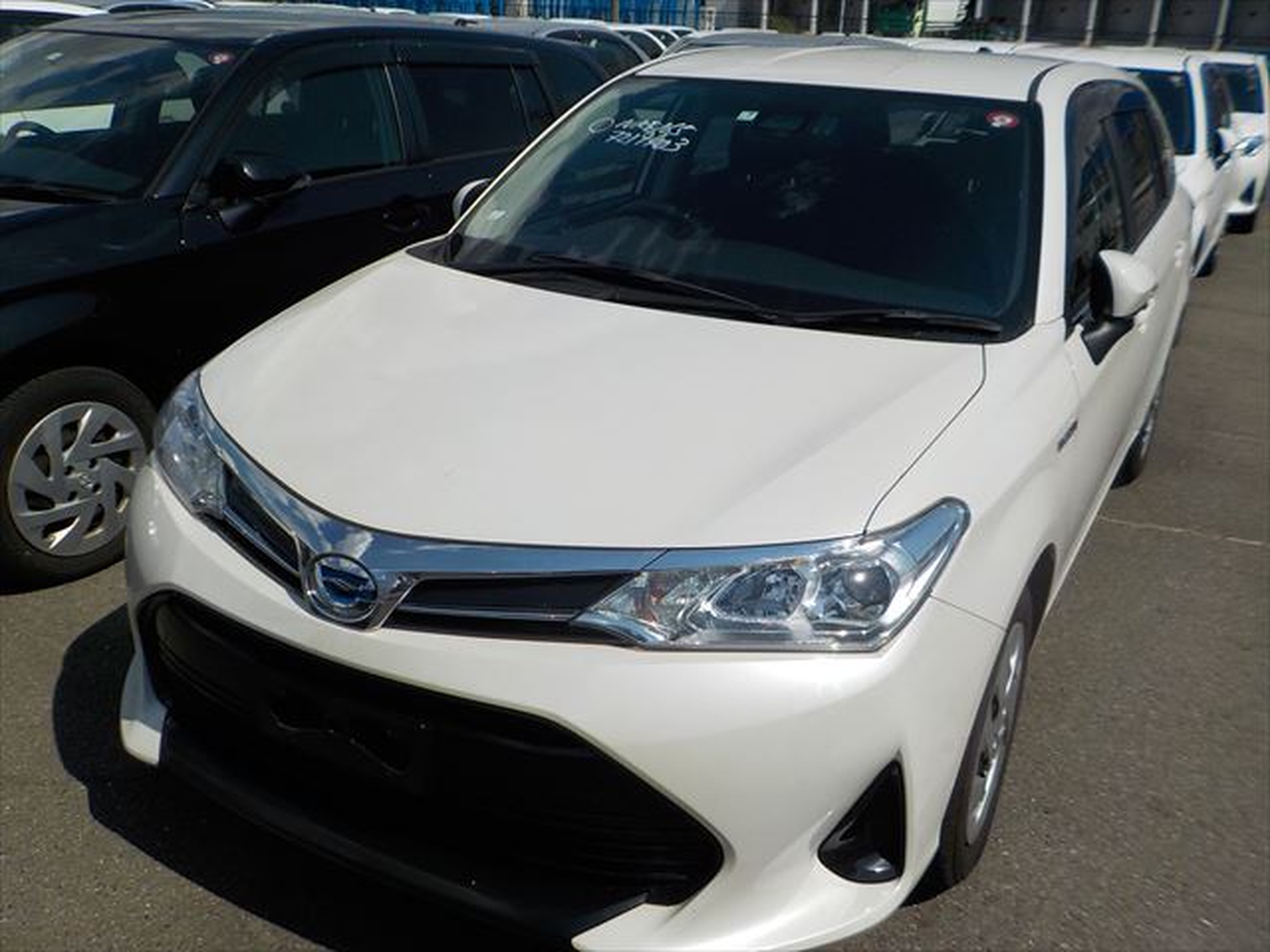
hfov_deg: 60.0
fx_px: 1101
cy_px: 476
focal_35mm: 30
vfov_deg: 46.8
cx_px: 635
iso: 125
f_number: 6.6
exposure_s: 1/1000
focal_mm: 4.1
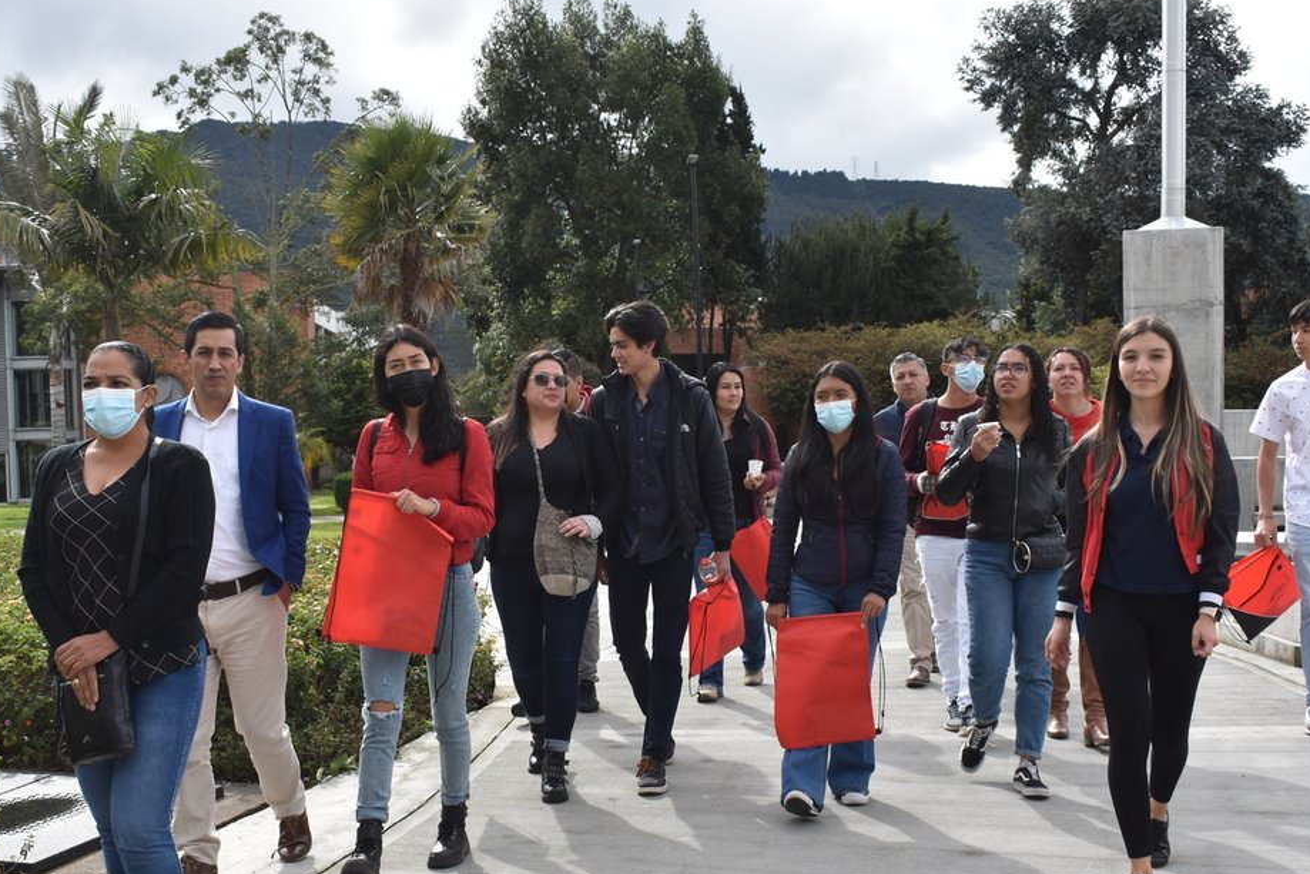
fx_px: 1710
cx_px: 609
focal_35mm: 47
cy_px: 538
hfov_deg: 41.9
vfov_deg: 28.6
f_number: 8
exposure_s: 1/500
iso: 320
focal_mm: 24
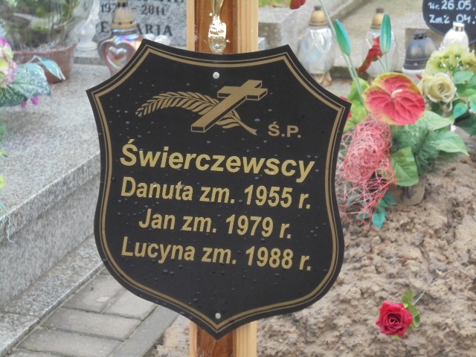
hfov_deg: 20.9
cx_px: 238
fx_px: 1293
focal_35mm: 94
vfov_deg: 15.7
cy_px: 178
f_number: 4.7
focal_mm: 16.9
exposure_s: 1/30
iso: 320
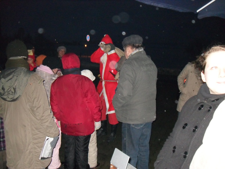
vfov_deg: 40.7
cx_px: 112
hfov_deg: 52.6
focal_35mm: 35
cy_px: 84
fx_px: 227
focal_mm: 6.2
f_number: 2.8
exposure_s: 1/45
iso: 400
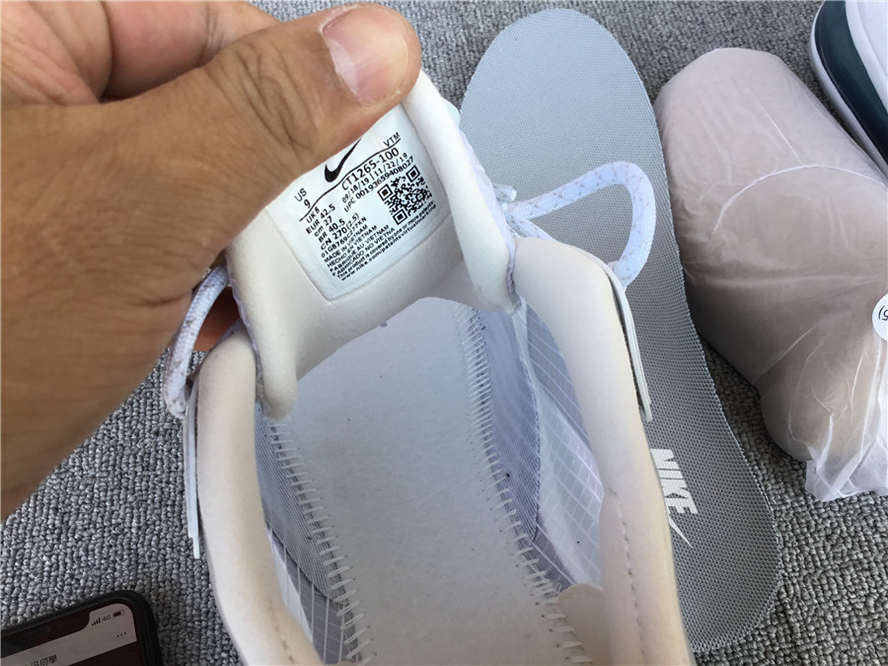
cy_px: 333
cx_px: 444
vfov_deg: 45.4
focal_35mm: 31
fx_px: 795
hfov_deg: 58.4
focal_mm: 3.3
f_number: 2.4
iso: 25
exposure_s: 1/130
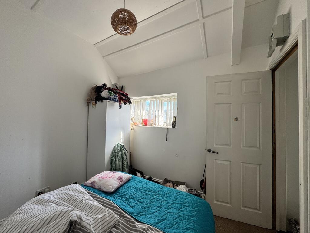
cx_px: 155
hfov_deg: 102.1
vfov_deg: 85.7
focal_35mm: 14
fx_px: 125
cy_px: 116
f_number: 2.2
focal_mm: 2.22
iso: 64
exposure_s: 1/99
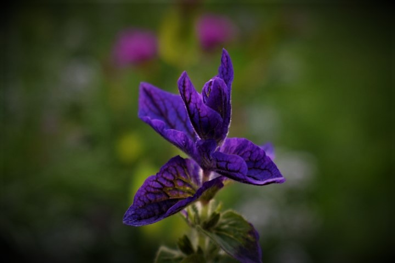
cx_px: 198
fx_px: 905
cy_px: 132
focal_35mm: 82
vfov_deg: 16.6
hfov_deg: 24.6
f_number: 5.6
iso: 720
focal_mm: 55
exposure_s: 1/125
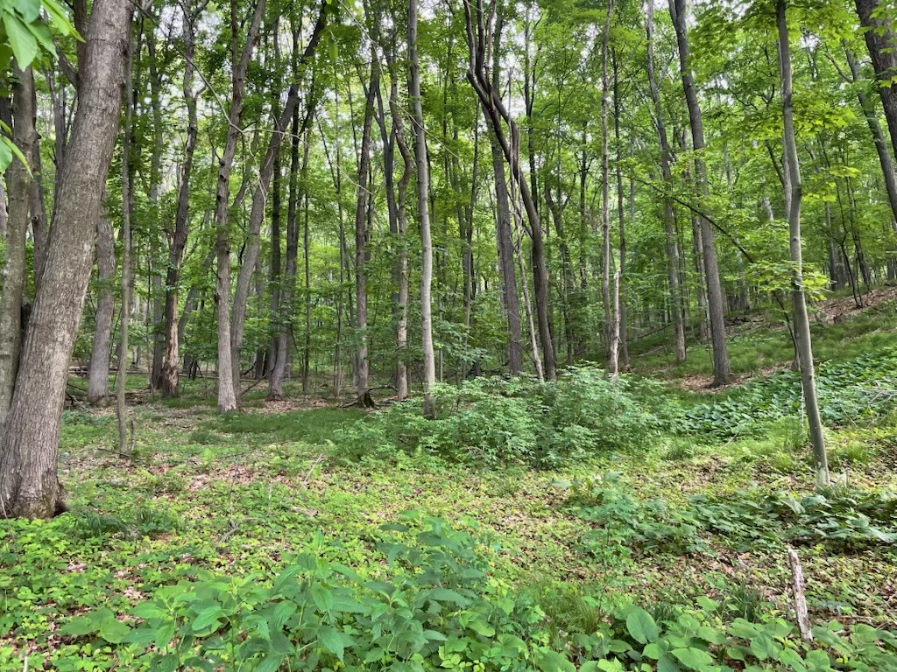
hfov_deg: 67.3
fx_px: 674
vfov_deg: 53.1
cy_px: 336
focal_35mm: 26
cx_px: 448
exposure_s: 1/111
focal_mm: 4.2
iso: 125
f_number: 1.6
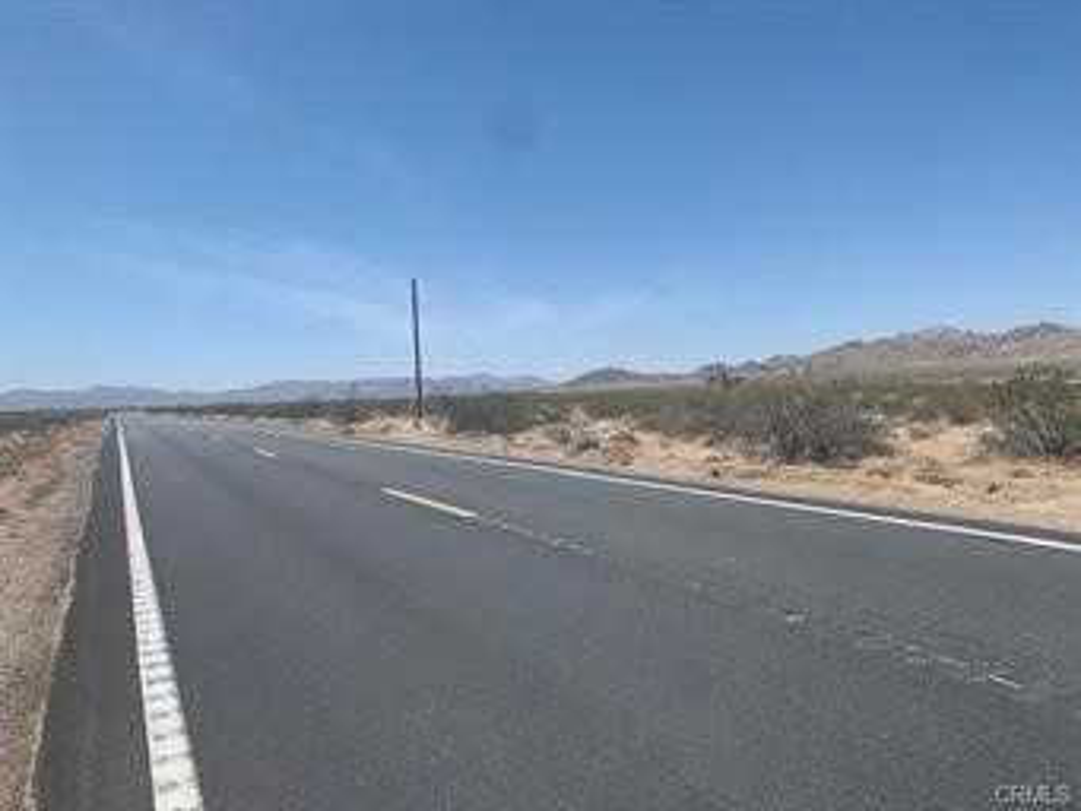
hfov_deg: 67.3
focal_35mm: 26
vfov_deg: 53.1
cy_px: 406
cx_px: 540
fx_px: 812
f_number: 1.8
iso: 25
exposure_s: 1/3937
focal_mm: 4.25
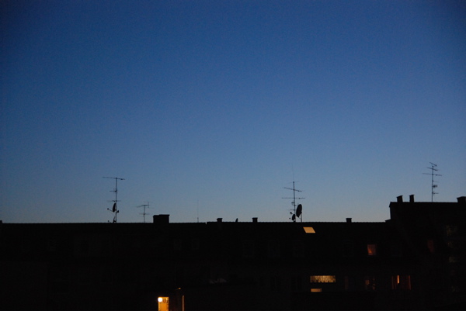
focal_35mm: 60
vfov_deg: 22.7
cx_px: 233
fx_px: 777
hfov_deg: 33.4
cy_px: 156
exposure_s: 1/40
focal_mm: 40
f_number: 2.8
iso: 1600
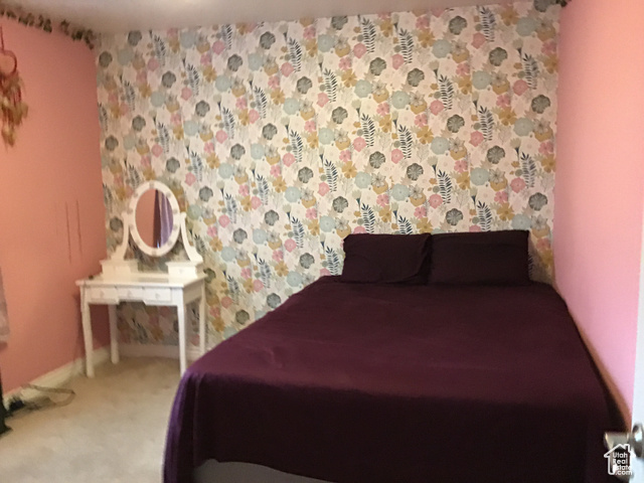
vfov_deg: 45.4
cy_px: 242
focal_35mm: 31
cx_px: 322
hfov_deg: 58.4
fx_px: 577
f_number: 2.4
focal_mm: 3.3
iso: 250
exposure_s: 1/15
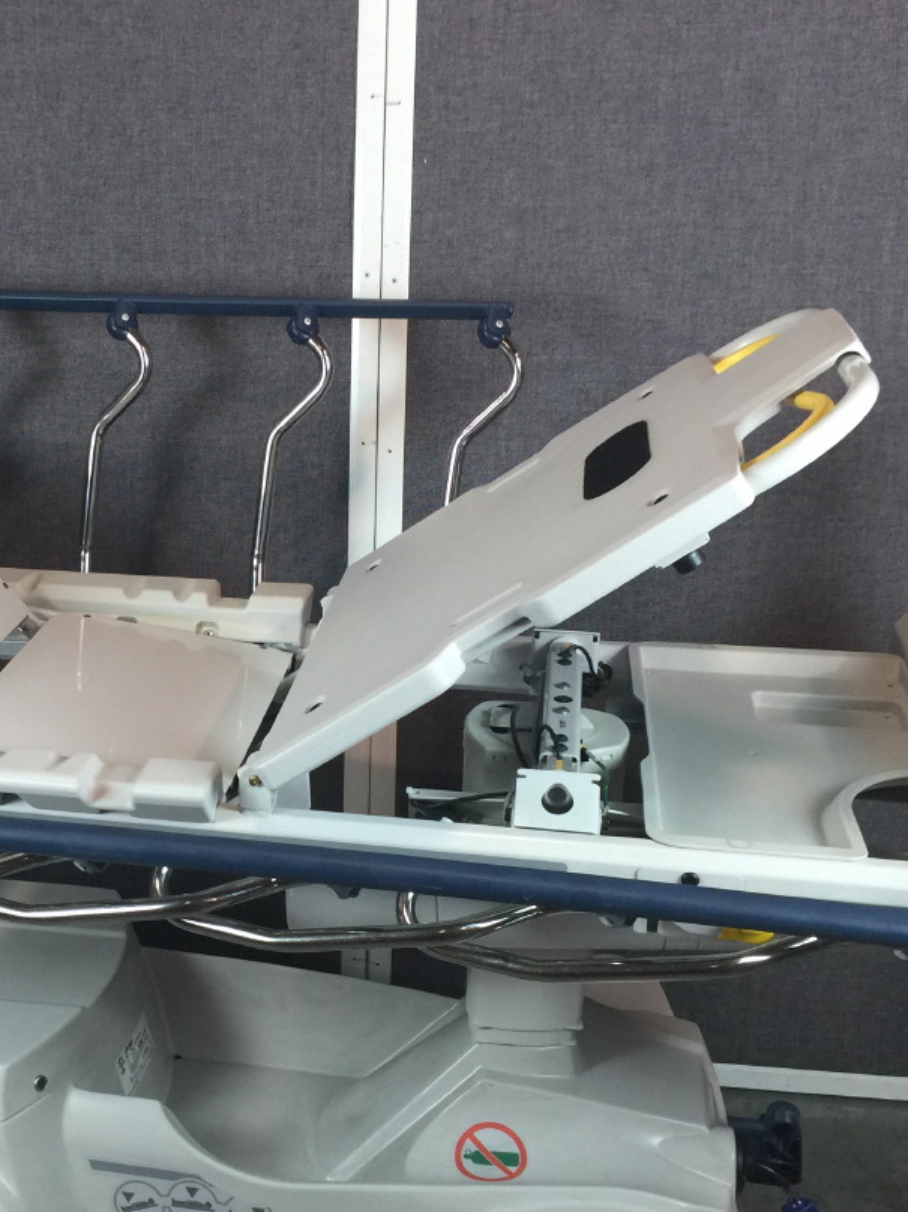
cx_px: 203
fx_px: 1609
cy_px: 673
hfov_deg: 30.8
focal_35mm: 46
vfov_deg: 41.2
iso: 50
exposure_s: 1/15
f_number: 2.2
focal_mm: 4.15
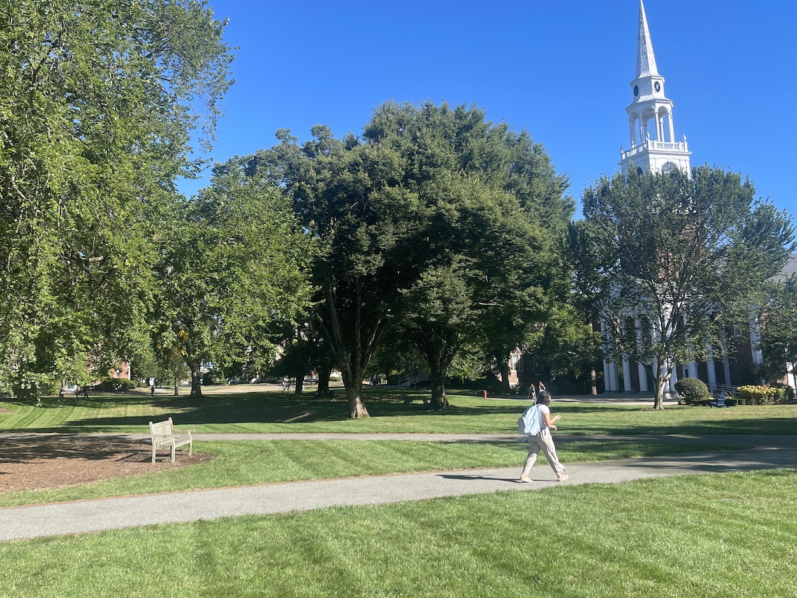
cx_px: 372
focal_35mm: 32
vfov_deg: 44.1
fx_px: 737
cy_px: 256
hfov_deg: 56.8
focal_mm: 5.1
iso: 32
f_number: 1.6
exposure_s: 1/1456
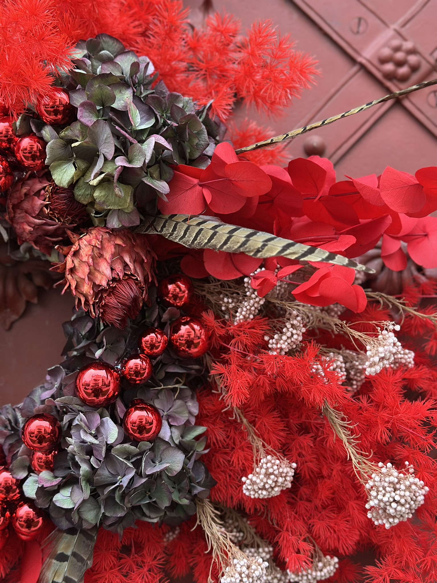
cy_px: 292
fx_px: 808
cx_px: 218
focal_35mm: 48
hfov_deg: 30.3
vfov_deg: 39.7
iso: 400
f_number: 1.78
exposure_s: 1/45
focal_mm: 6.86
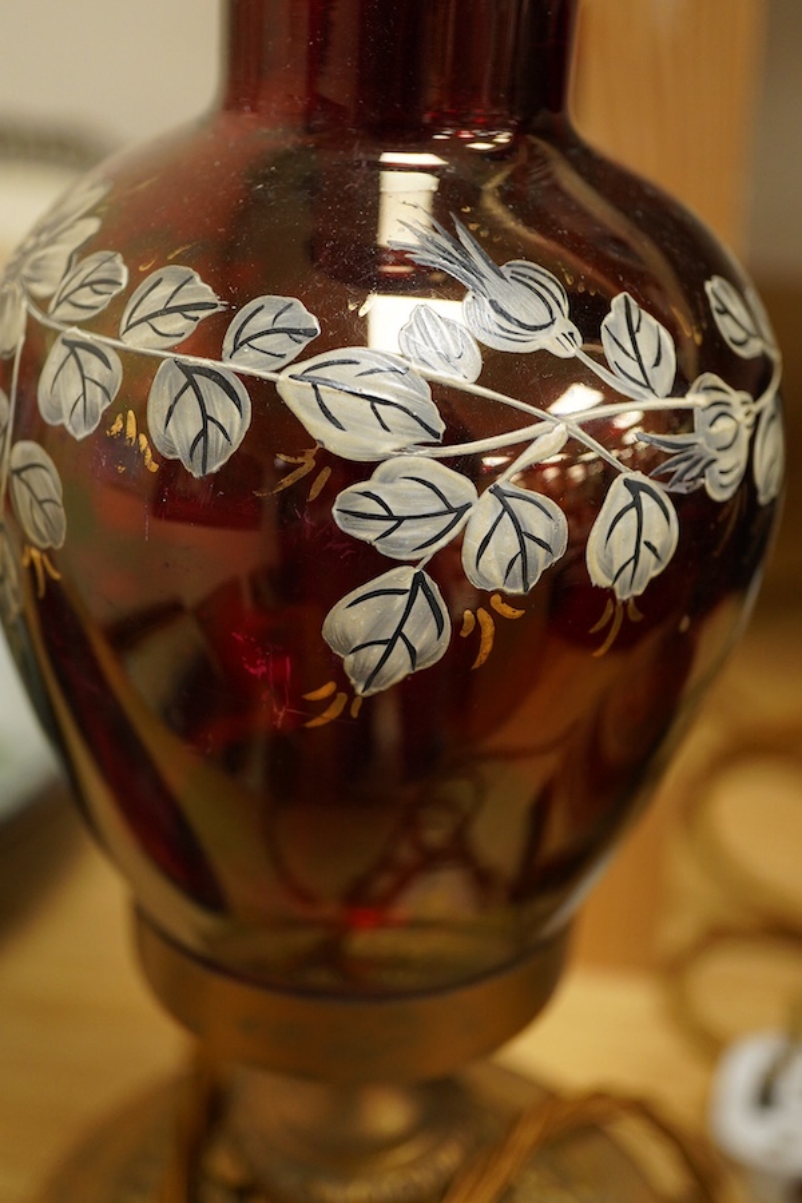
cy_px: 602
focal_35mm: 45
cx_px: 401
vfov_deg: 43.6
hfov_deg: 29.9
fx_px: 1504
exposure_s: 1/125
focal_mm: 30
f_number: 3.5
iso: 1250
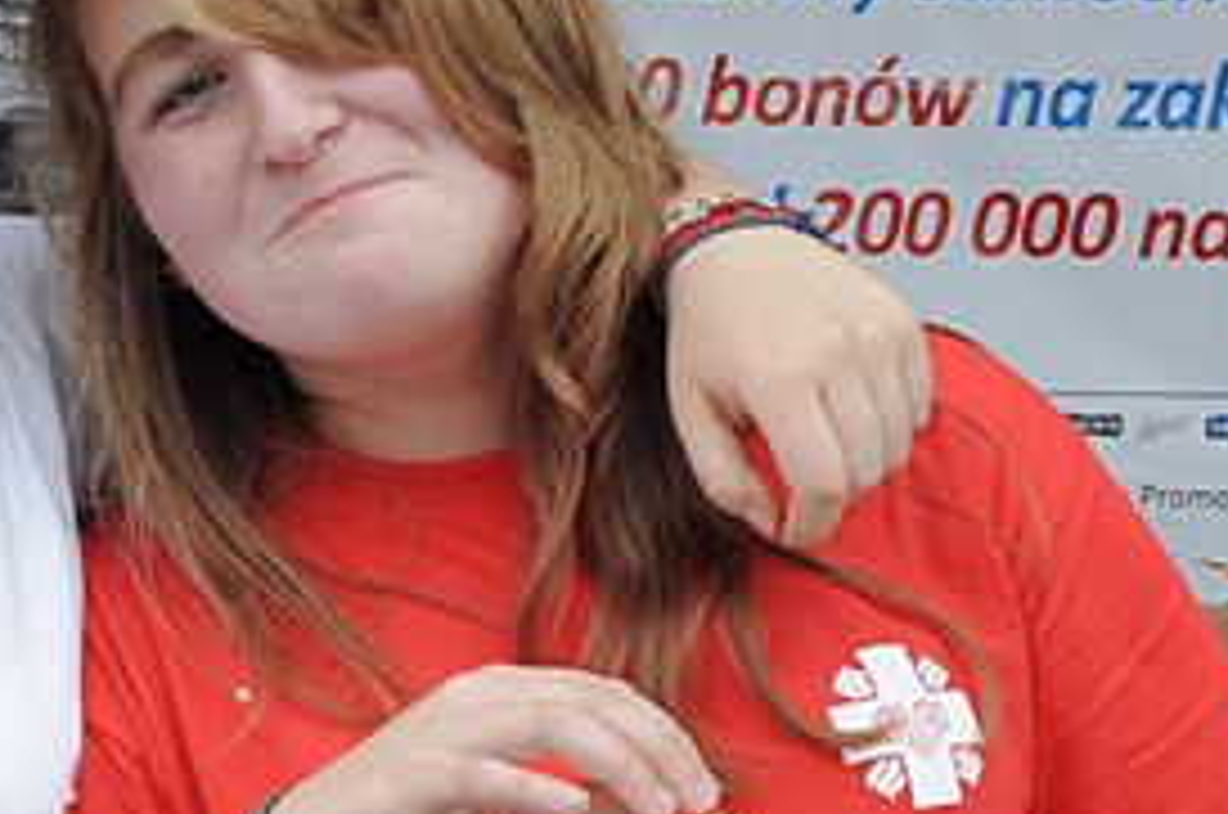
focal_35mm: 164
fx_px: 5569
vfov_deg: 8.4
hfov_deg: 12.5
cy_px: 461
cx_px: 306
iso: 500
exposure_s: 1/80
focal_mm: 35
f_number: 7.1
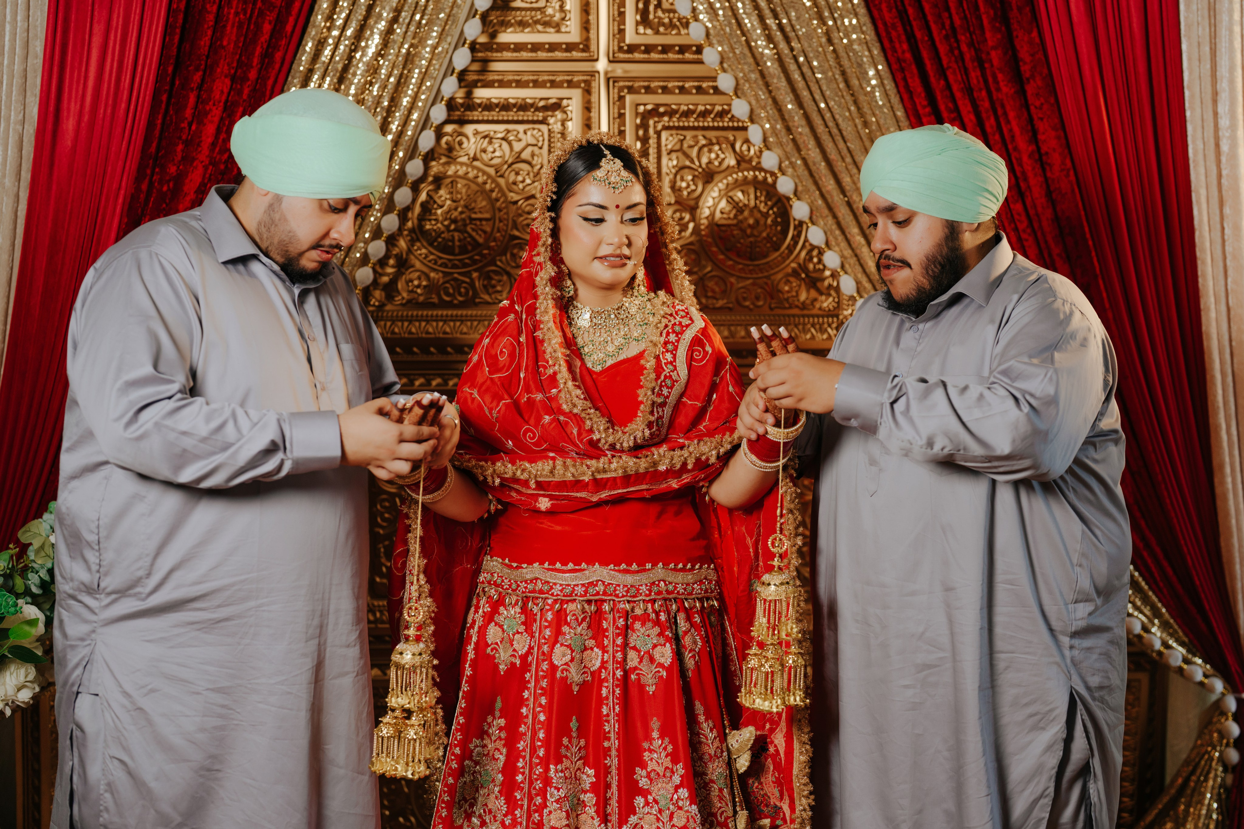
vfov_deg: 27.0
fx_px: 1728
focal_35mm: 50
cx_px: 622
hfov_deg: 39.6
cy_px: 414
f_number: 2
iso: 500
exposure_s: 1/200
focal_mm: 50
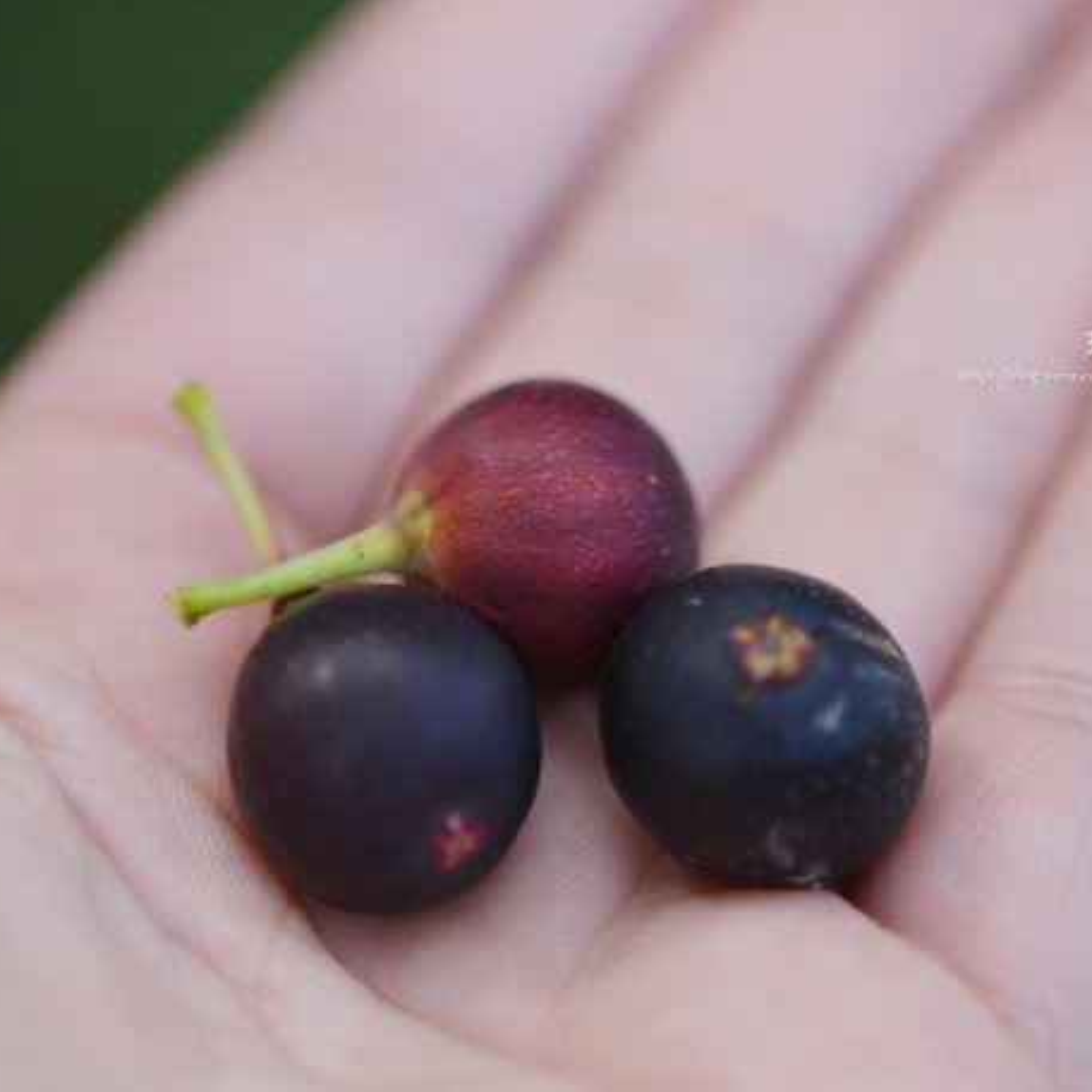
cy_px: 544
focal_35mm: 135
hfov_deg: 12.9
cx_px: 673
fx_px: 4818
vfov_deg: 12.9
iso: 500
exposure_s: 1/3200
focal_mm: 105
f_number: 4
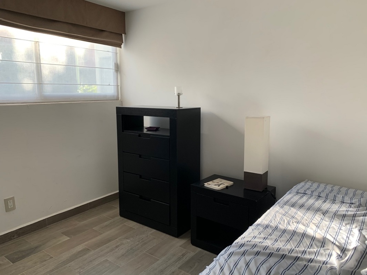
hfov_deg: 67.3
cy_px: 138
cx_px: 184
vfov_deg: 53.1
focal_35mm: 26
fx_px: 276
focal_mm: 4.25
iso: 50
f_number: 1.8
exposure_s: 1/121
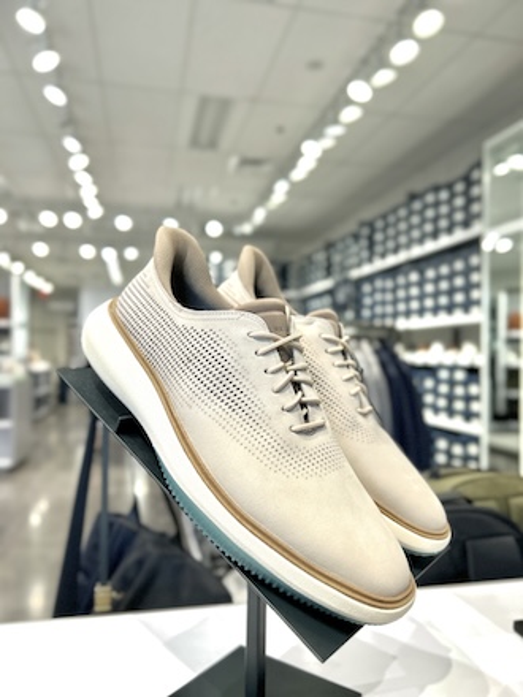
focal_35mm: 26
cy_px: 348
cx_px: 262
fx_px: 524
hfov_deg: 53.1
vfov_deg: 67.3
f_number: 1.5
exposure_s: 1/140
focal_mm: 5.7
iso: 32
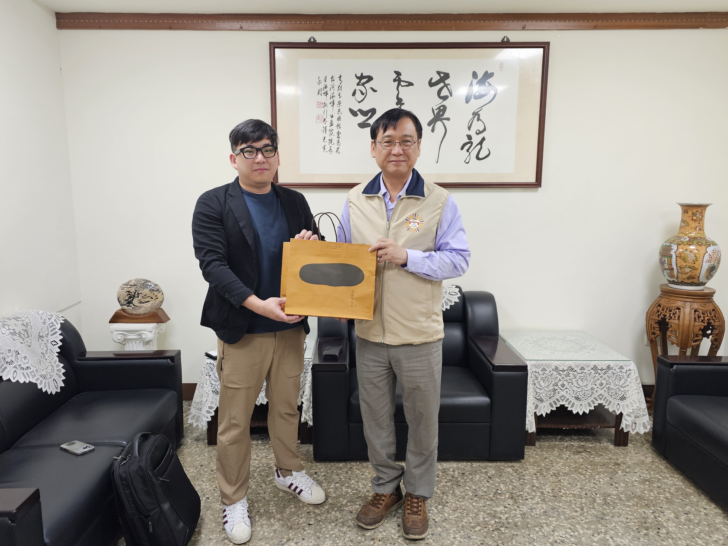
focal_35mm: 25
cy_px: 257
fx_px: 526
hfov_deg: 69.4
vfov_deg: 54.8
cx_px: 349
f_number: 1.7
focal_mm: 6.3
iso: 200
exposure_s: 1/120
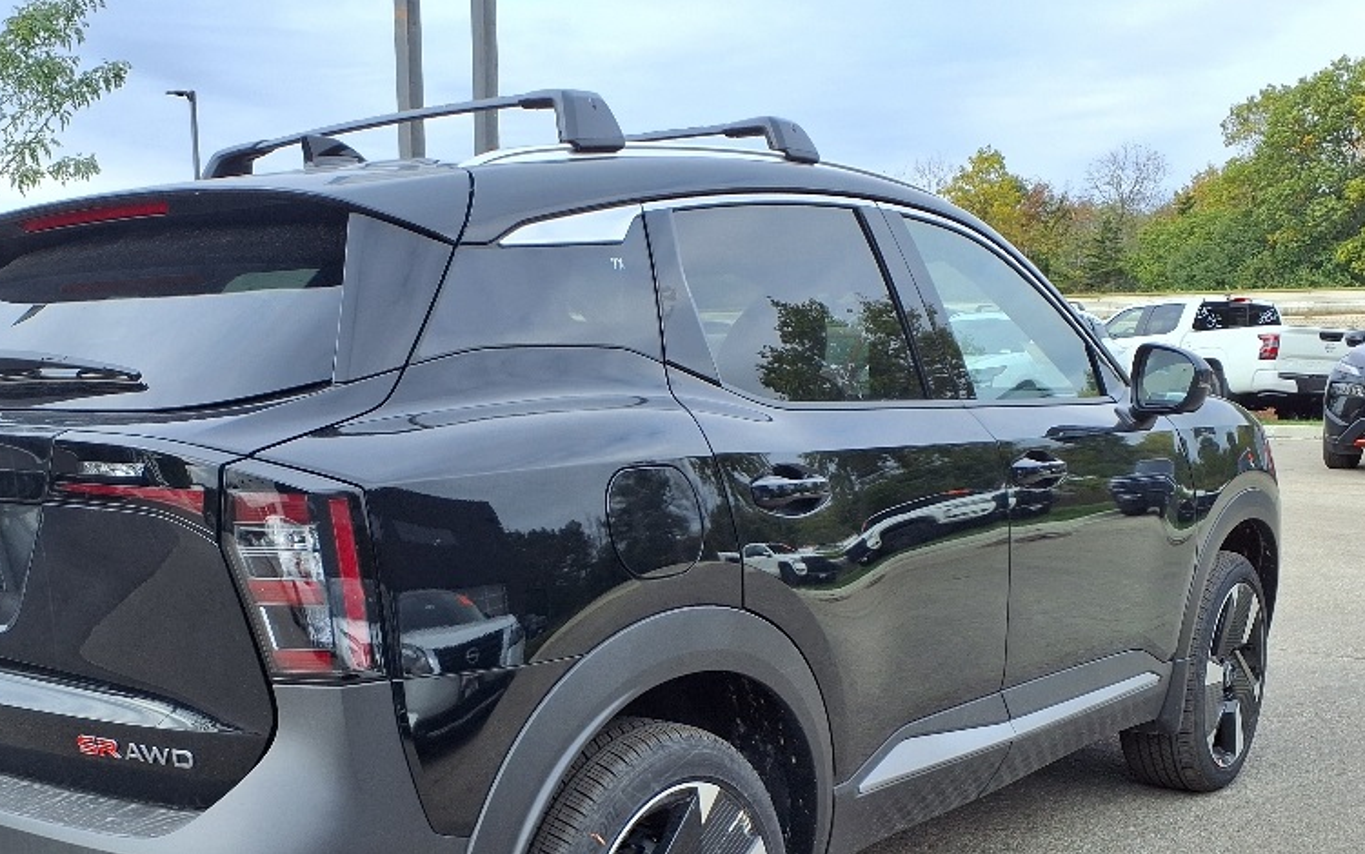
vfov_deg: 32.3
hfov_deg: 49.9
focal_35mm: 39
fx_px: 1451
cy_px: 629
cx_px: 525
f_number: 1.9
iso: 40
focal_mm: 3.58
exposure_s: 1/909
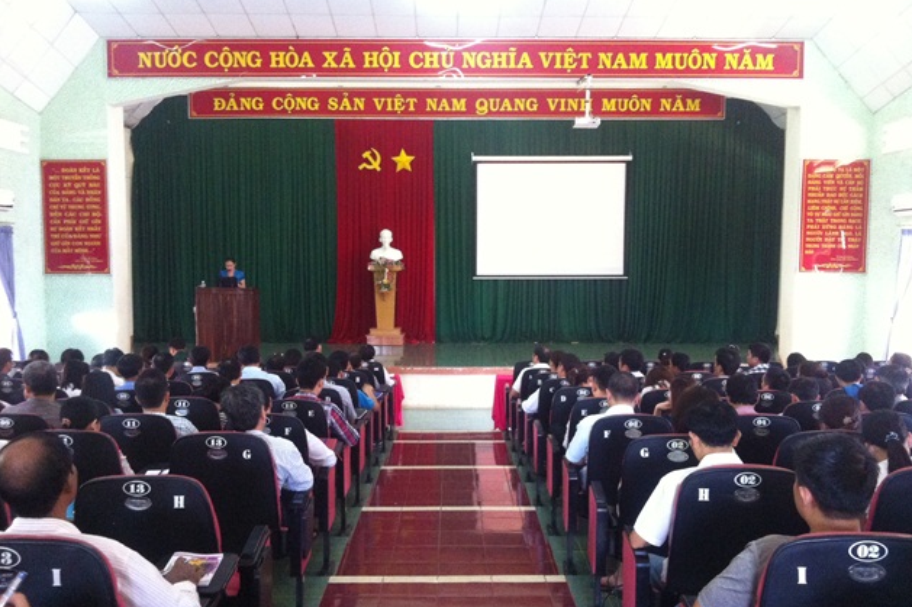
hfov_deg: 51.9
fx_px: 937
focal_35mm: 37
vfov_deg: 35.9
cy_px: 339
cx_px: 463
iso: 400
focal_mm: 3.85
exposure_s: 1/15
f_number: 2.8
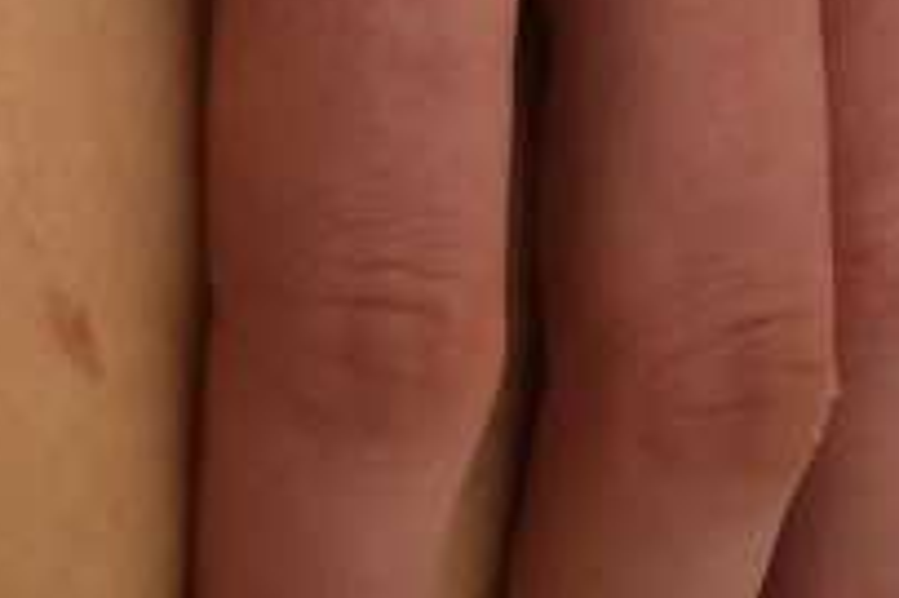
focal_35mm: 284
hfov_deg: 7.2
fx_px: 7086
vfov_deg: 4.6
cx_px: -319
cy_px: -1145
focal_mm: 24.2
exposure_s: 1/100
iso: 3200
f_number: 4.4
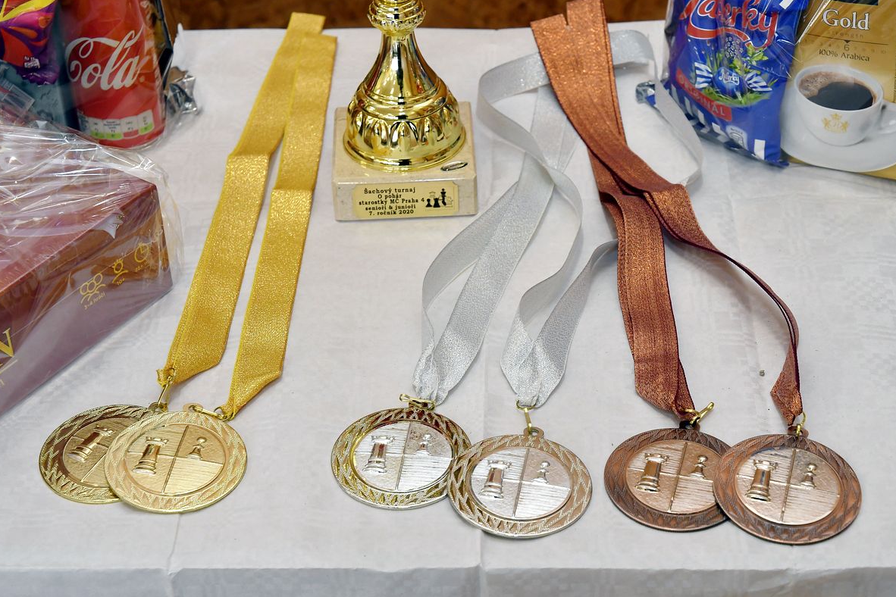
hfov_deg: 30.1
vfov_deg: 20.3
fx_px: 1667
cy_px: 296
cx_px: 446
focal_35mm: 67
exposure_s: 1/160
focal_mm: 44
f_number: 6.3
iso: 2000
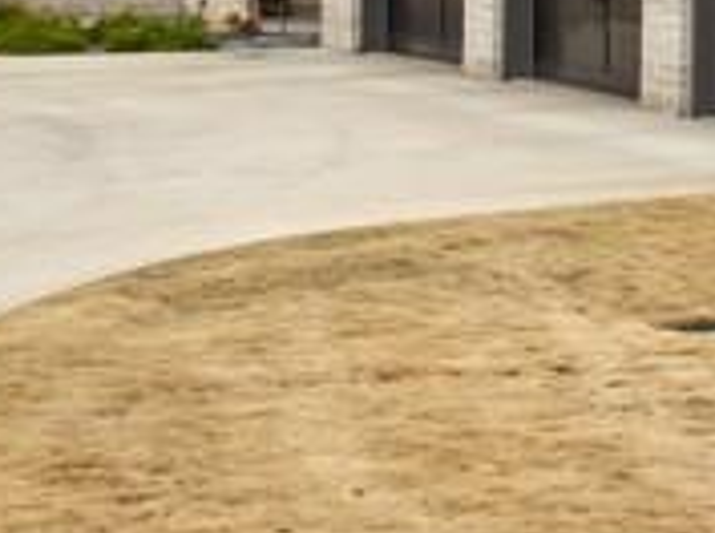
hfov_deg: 14.1
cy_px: -131
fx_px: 2865
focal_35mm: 139
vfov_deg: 10.4
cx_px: 590
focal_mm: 12.29
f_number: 8
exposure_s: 1/100
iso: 100
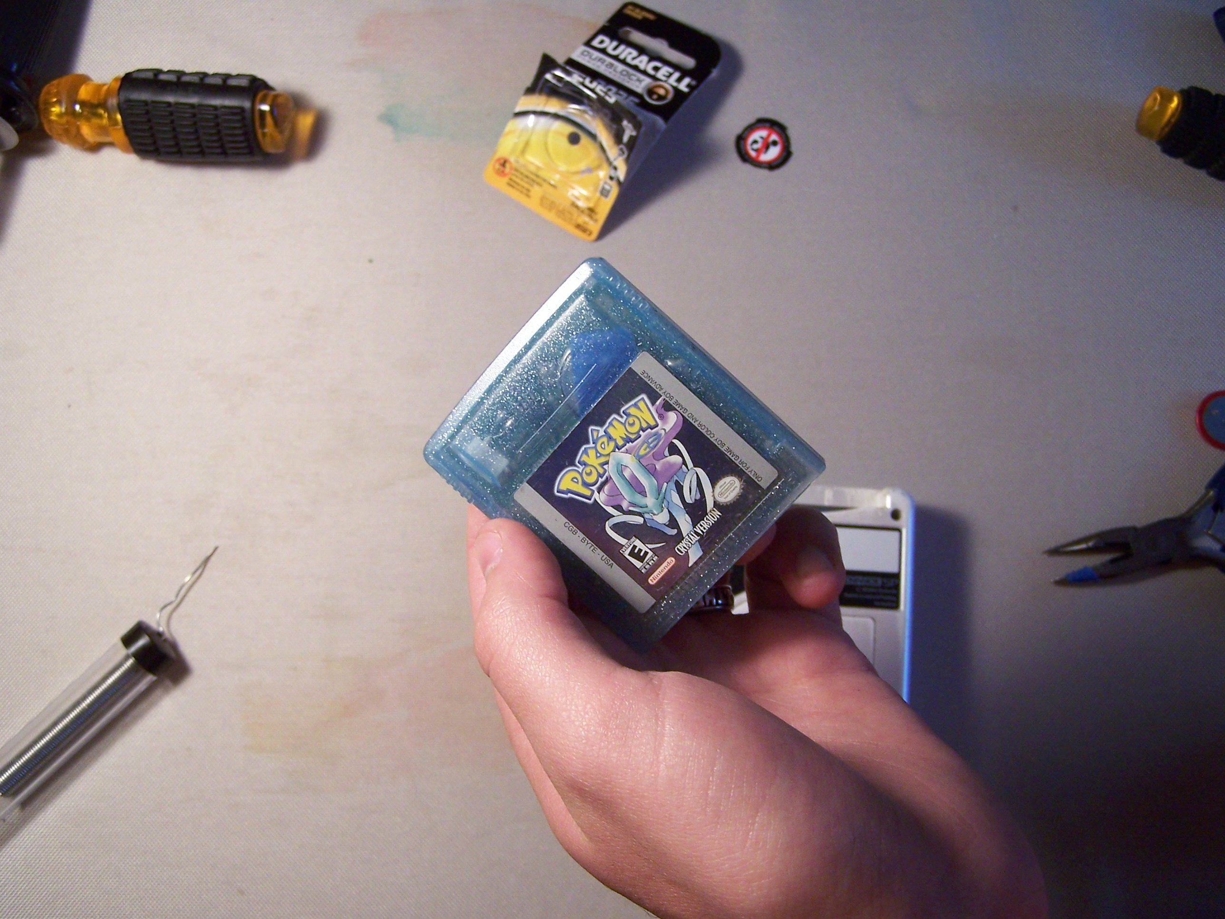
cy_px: 460
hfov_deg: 49.0
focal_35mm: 38
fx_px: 1345
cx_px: 612
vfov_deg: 37.7
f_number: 2.8
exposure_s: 1/20
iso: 140
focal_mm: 6.3
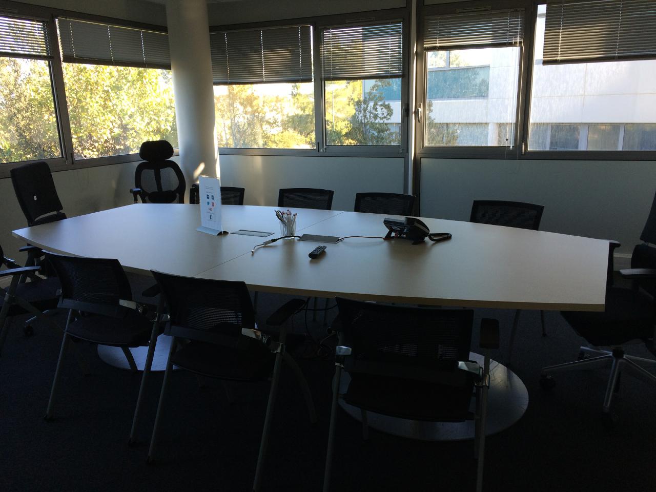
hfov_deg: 61.7
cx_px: 328
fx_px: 550
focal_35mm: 29
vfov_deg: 48.2
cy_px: 246
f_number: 2.2
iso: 32
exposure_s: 1/100
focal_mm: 4.15
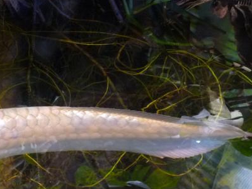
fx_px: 393
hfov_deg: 33.3
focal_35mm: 54
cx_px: 16
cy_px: 144
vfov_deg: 26.7
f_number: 2.8
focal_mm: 4.8
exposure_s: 1/15
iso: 400
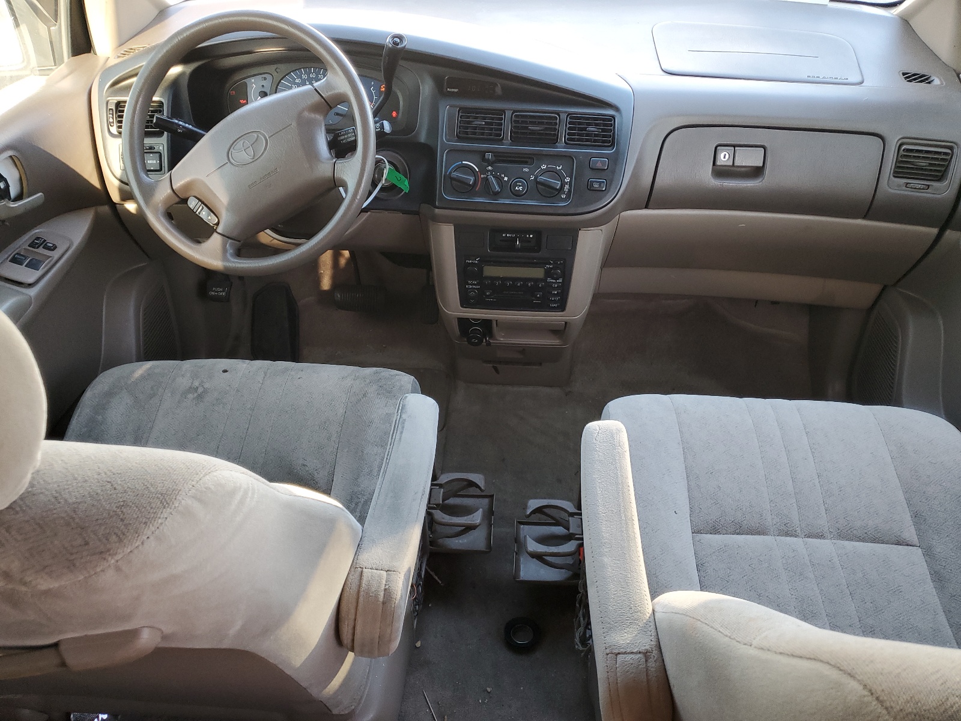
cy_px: 360
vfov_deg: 53.1
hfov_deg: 67.3
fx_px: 722
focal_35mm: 26
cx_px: 480
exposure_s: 1/120
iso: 99
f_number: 1.5
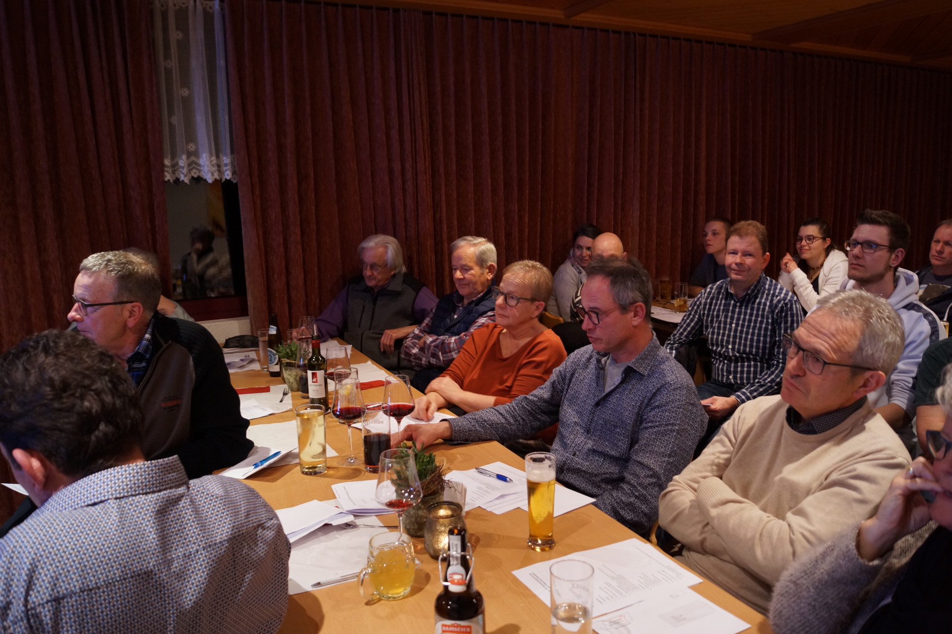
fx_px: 1031
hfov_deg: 49.6
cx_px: 476
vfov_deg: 34.2
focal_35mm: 39
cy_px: 317
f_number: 4.5
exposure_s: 1/15
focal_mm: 26
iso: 800
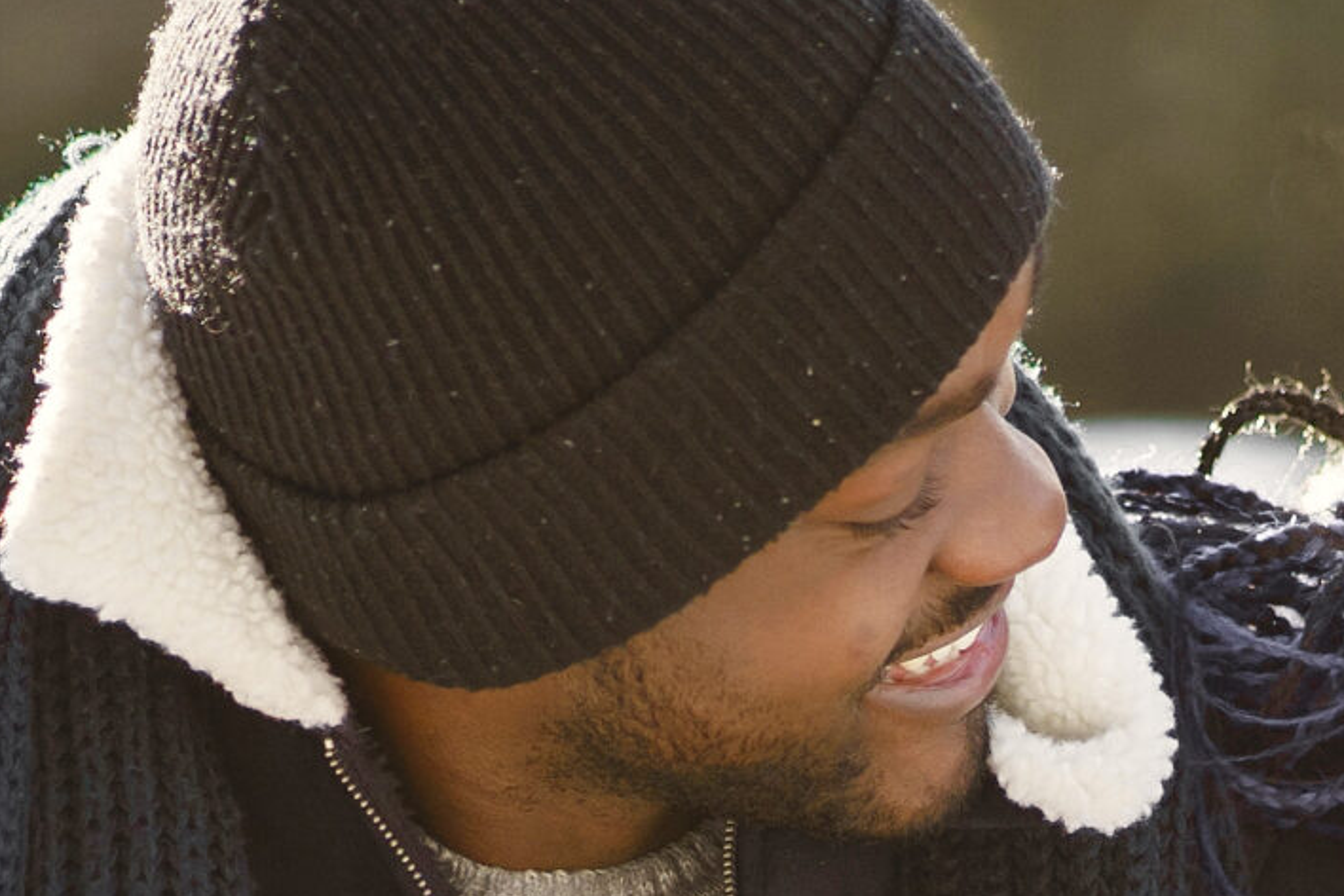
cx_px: 1376
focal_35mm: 459
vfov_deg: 3.0
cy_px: 1296
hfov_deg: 4.5
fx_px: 17135
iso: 200
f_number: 2
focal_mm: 85
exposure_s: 1/1250
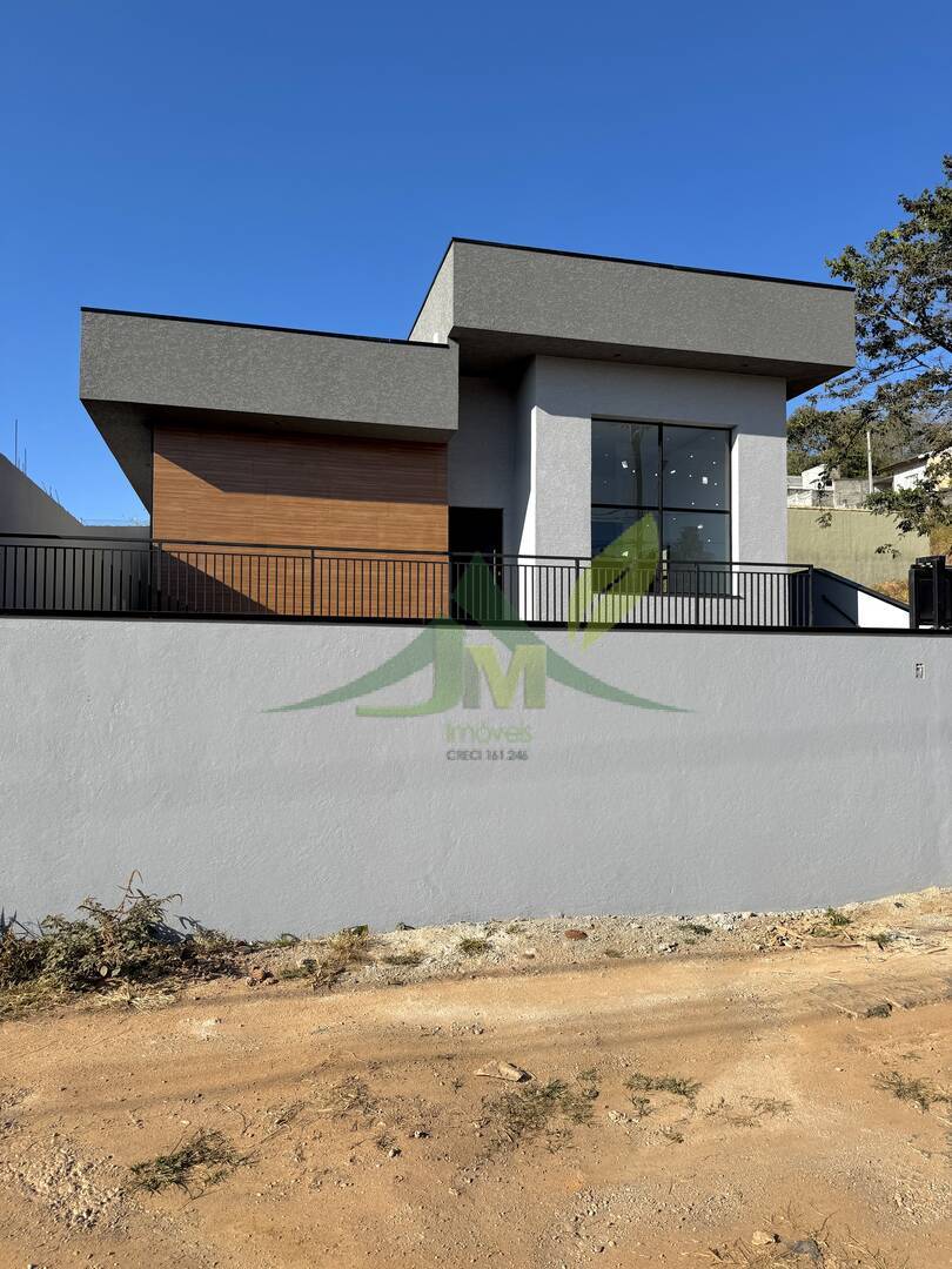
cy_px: 634
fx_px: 880
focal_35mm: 24
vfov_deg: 71.6
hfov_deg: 56.8
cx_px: 476
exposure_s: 1/4950
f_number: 1.78
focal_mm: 6.76
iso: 80
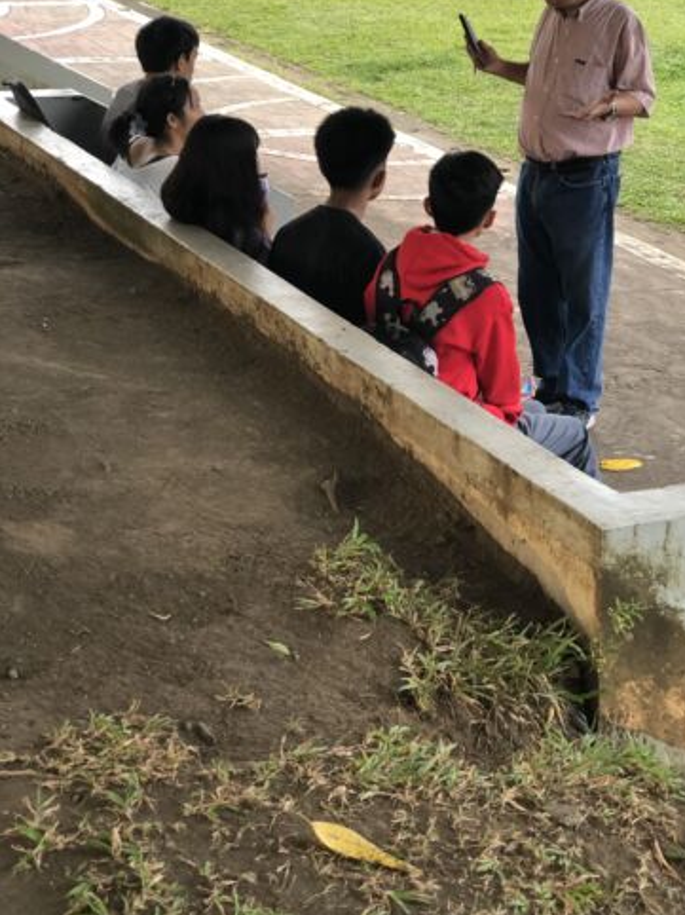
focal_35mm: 71
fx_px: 1875
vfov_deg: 27.4
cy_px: 366
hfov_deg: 20.7
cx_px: 423
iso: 125
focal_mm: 6.6
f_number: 2.8
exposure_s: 1/120
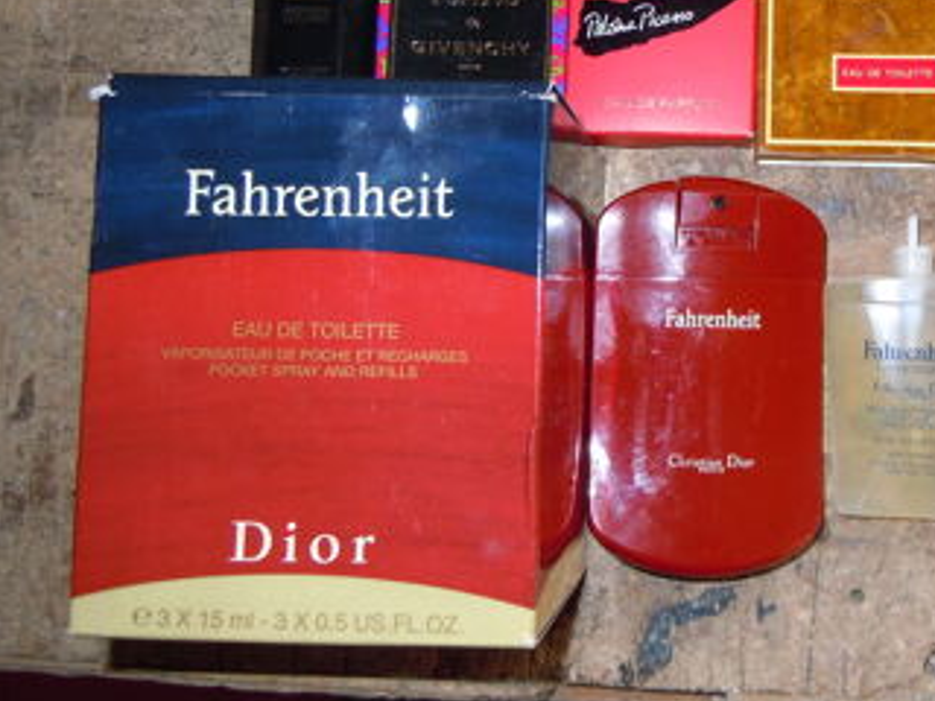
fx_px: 1215
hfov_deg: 41.1
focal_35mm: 45
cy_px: 207
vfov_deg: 31.8
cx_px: 675
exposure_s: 1/30
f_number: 3.5
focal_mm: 5.4
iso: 200
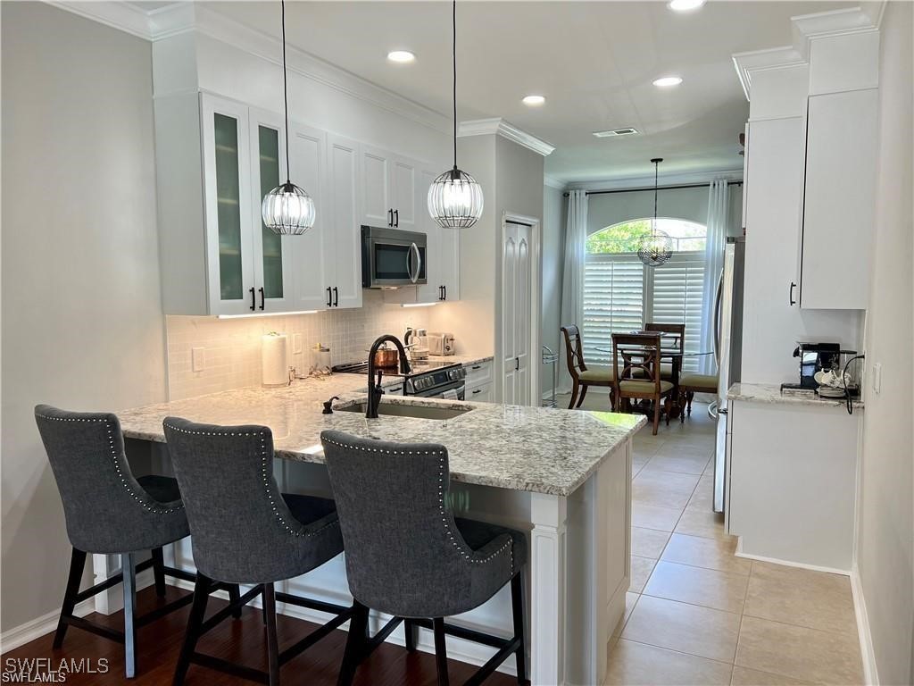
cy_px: 343
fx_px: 687
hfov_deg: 67.3
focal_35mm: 26
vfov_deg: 53.1
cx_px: 457
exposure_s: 1/121
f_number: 1.5
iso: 64
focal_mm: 5.7
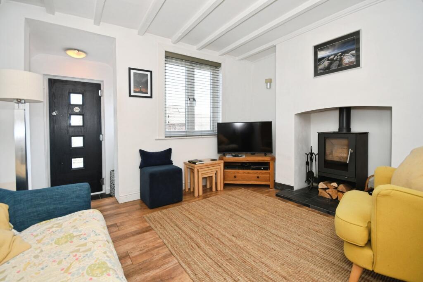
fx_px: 176
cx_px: 212
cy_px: 141
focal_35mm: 15
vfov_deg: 77.3
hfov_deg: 100.4
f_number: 8
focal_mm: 10
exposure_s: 1/60
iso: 400
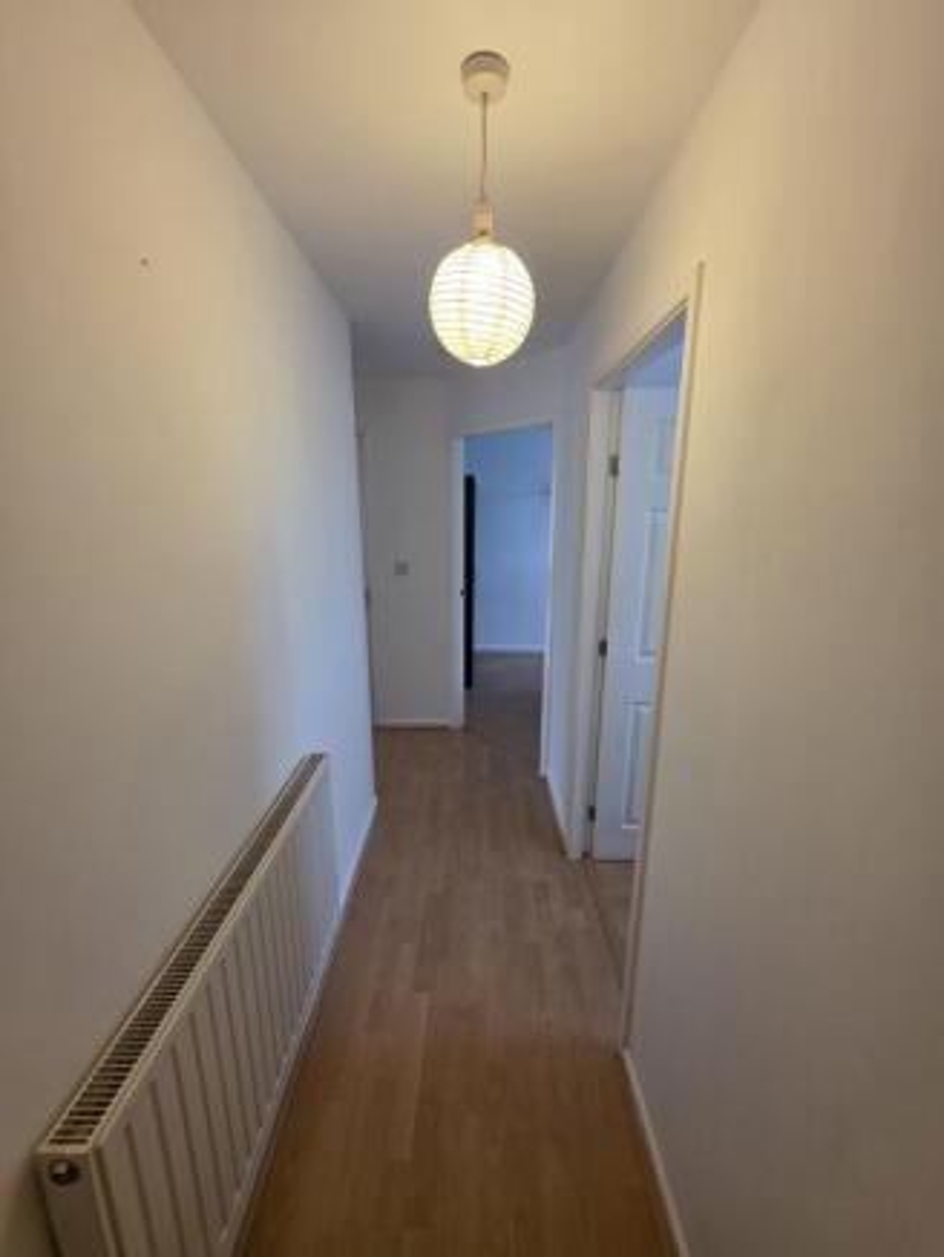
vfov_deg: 106.2
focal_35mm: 13
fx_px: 472
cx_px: 472
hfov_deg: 89.9
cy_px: 628
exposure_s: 1/101
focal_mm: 2.2
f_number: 1.9
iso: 160
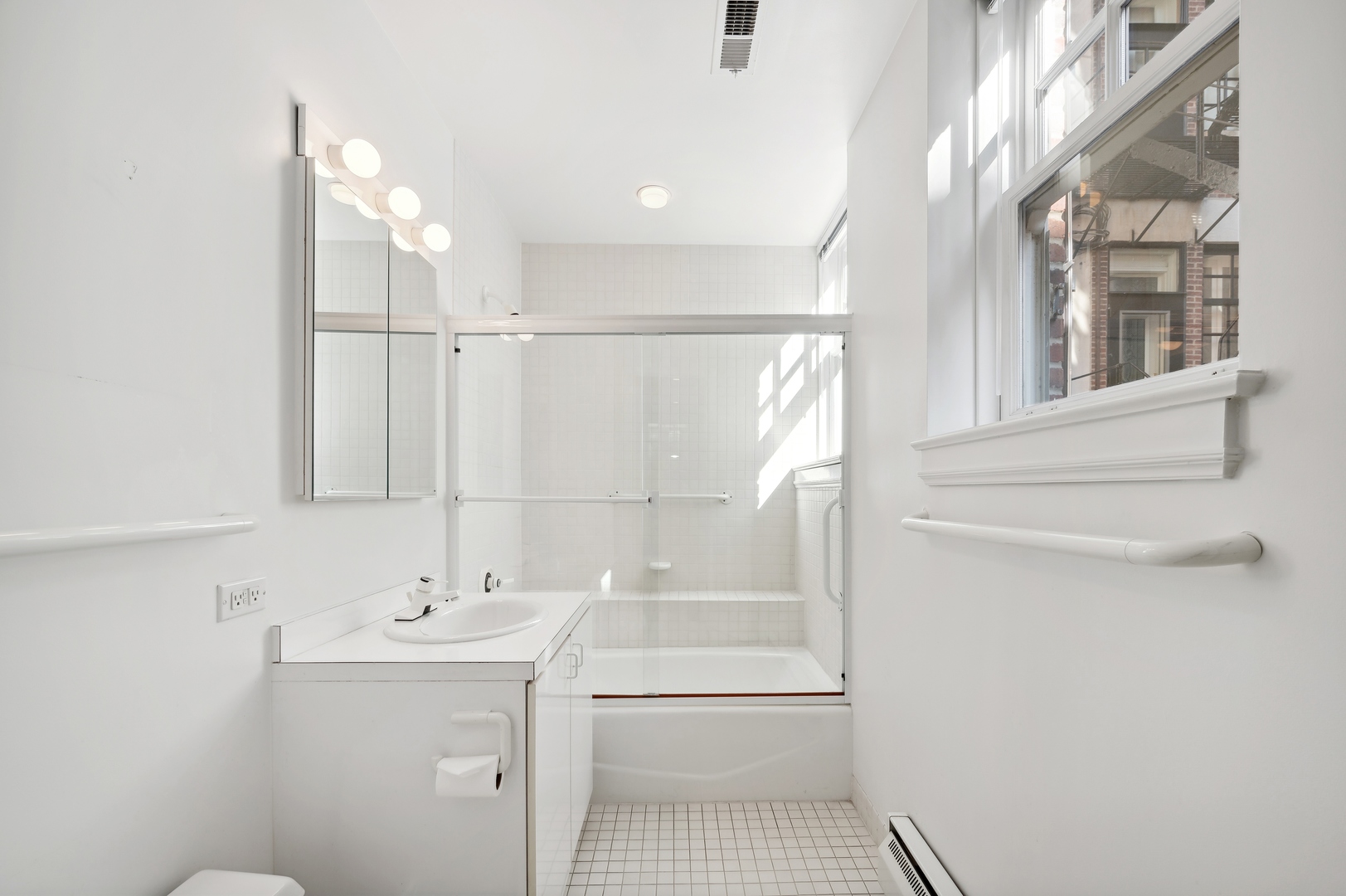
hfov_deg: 104.3
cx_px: 673
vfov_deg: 81.1
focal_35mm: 14
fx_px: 523
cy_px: 448
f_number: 11
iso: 100
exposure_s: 1/15
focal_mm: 14
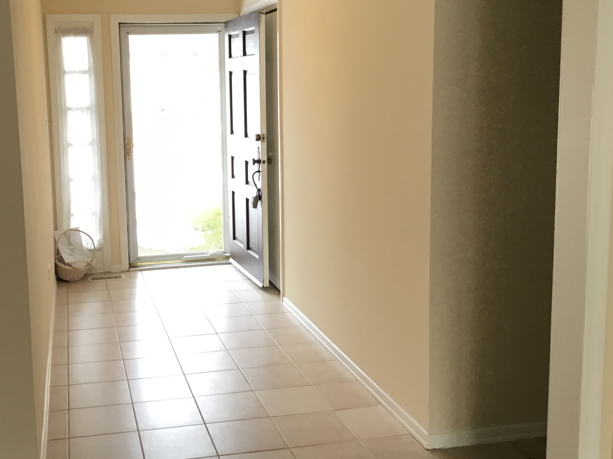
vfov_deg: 34.3
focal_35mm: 42
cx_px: 200
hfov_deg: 44.1
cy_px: 188
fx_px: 744
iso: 32
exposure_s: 1/30
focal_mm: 3.3
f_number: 2.4
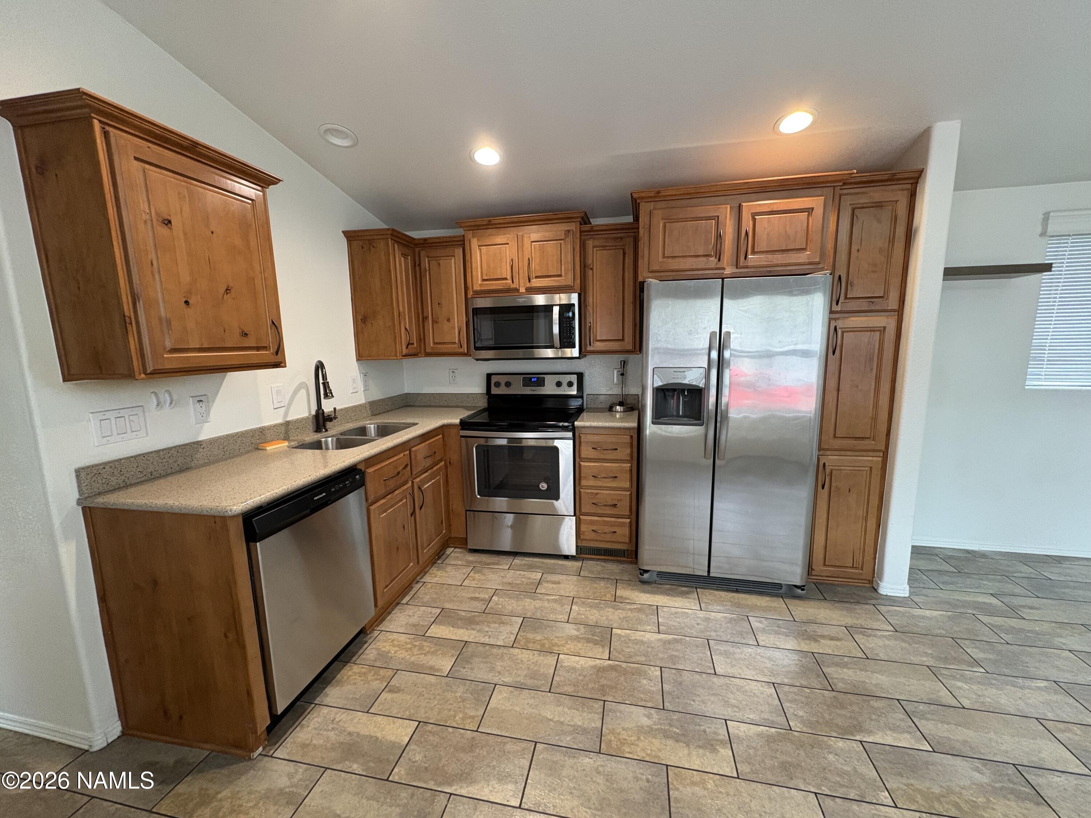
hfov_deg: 102.1
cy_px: 409
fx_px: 441
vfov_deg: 85.7
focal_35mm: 14
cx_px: 546
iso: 250
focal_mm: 2.22
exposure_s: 1/60
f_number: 2.2
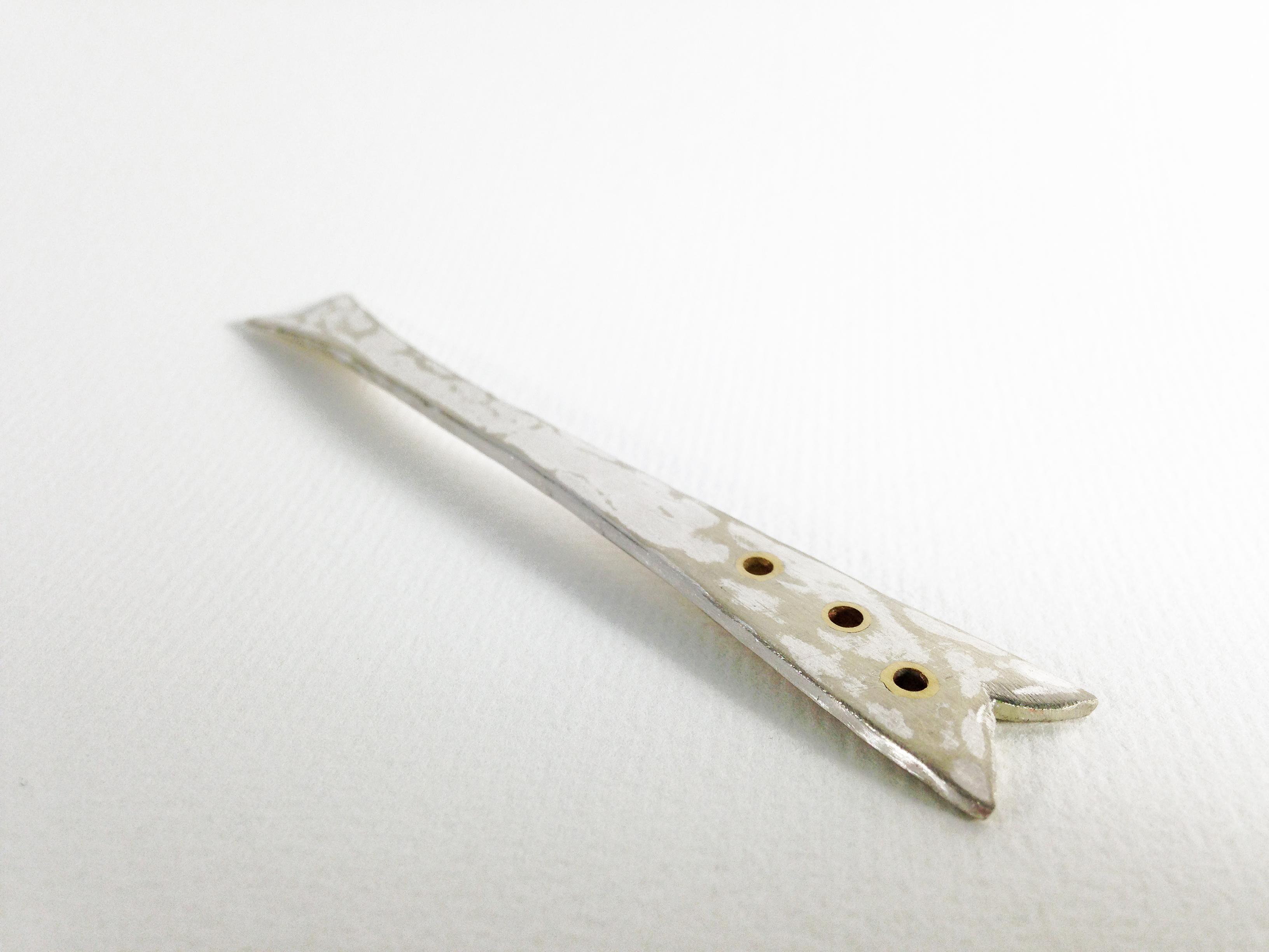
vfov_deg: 42.9
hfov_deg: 55.4
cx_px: 634
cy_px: 476
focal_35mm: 33
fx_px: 1210
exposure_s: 1/120
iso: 50
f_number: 2.4
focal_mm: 4.12
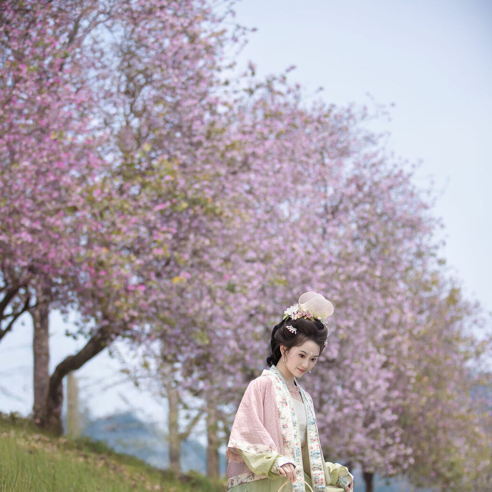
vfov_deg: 16.8
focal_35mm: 103
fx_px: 1656
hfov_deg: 16.9
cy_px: 363
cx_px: 246
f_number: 2.8
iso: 100
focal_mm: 80
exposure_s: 1/2000
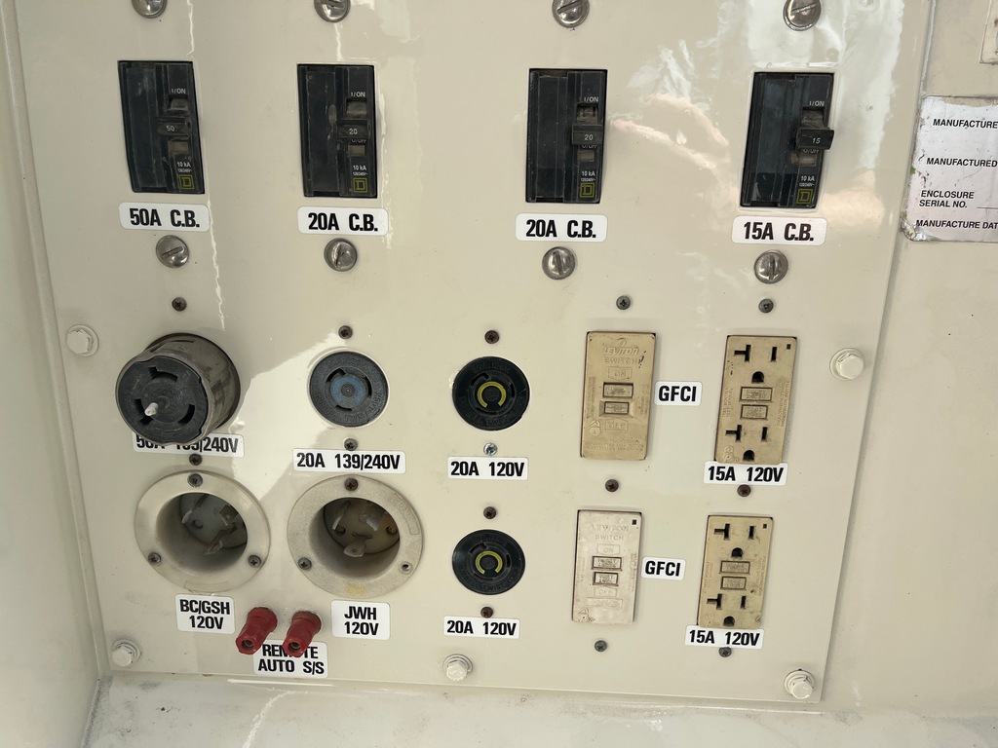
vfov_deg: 53.1
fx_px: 750
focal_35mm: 26
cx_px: 499
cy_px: 374
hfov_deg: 67.3
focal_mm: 5.1
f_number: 1.6
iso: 50
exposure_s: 1/1075
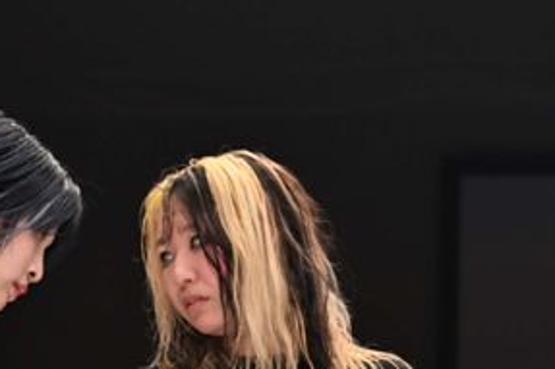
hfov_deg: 9.0
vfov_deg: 5.9
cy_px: 707
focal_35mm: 226
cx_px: 594
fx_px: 3482
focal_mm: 54
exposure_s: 1/640
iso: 1250
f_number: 4
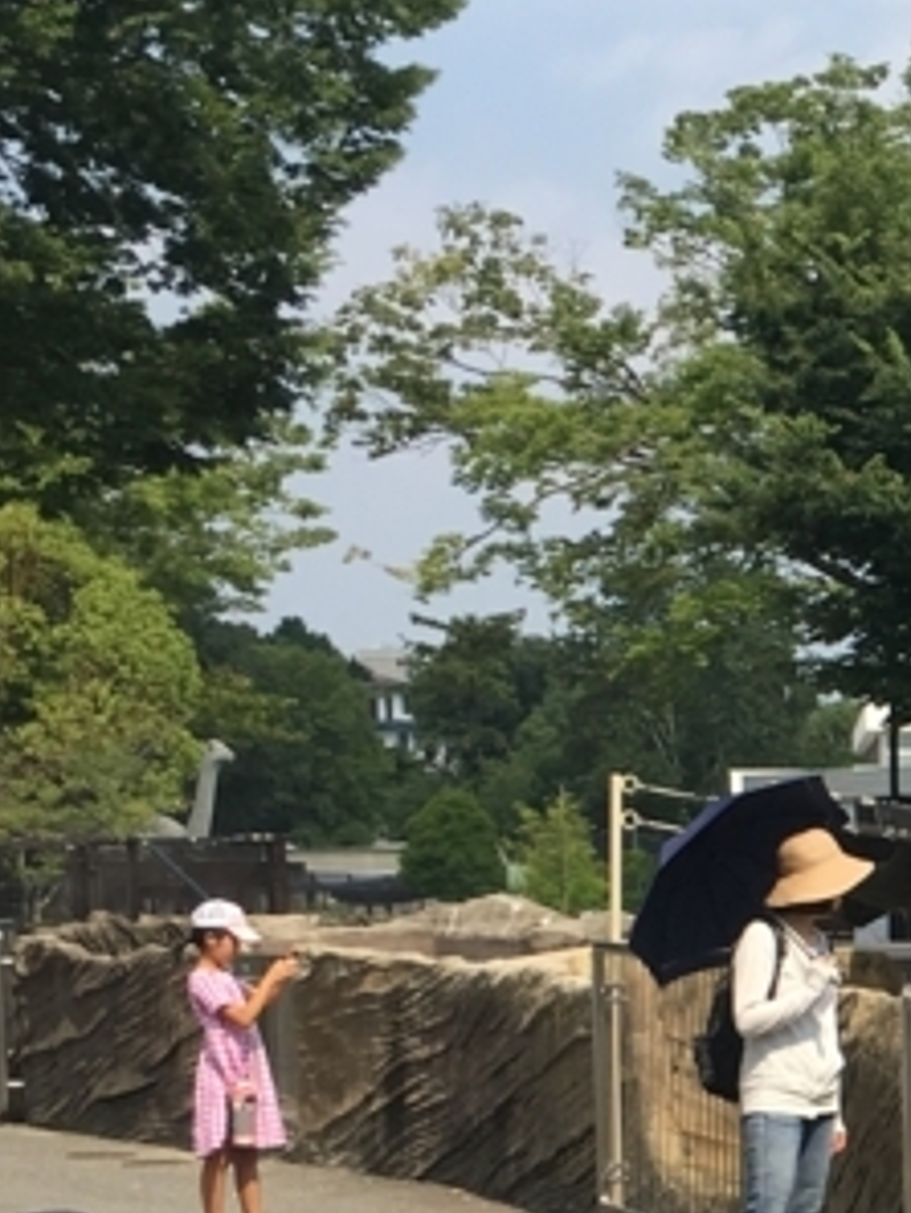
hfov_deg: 13.8
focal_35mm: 100
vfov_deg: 19.1
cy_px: 1193
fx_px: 3506
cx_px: 1401
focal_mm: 4.15
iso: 25
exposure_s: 1/1451
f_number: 2.2
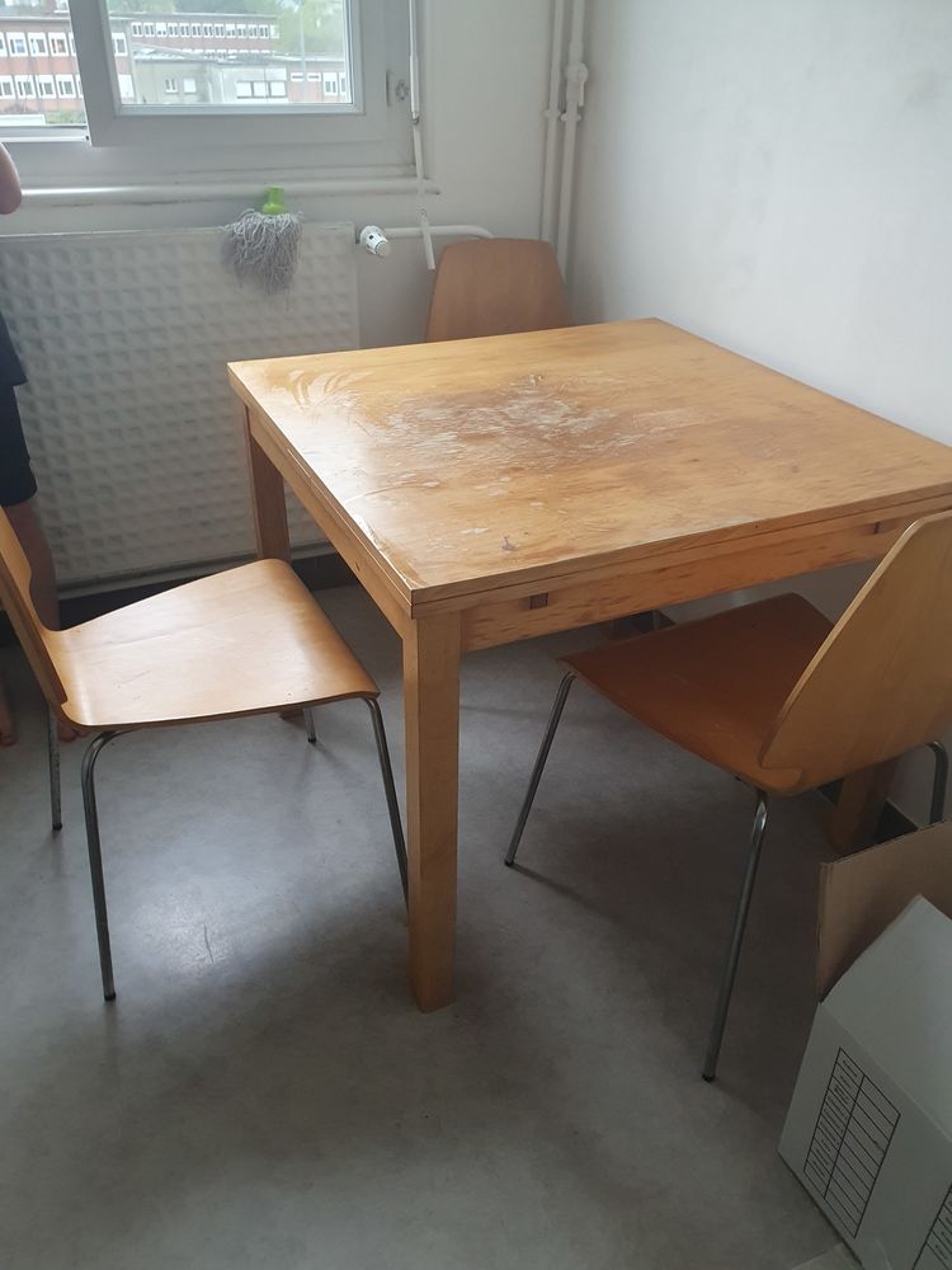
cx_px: 476
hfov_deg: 53.1
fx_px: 953
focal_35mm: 26
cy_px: 635
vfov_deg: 67.3
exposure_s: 1/100
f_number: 2.4
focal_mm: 4.32
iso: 250
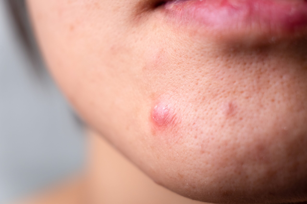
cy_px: 102
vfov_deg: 16.5
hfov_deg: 24.5
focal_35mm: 83
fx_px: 708
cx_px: 154
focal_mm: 55
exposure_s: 1/60
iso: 200
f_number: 4
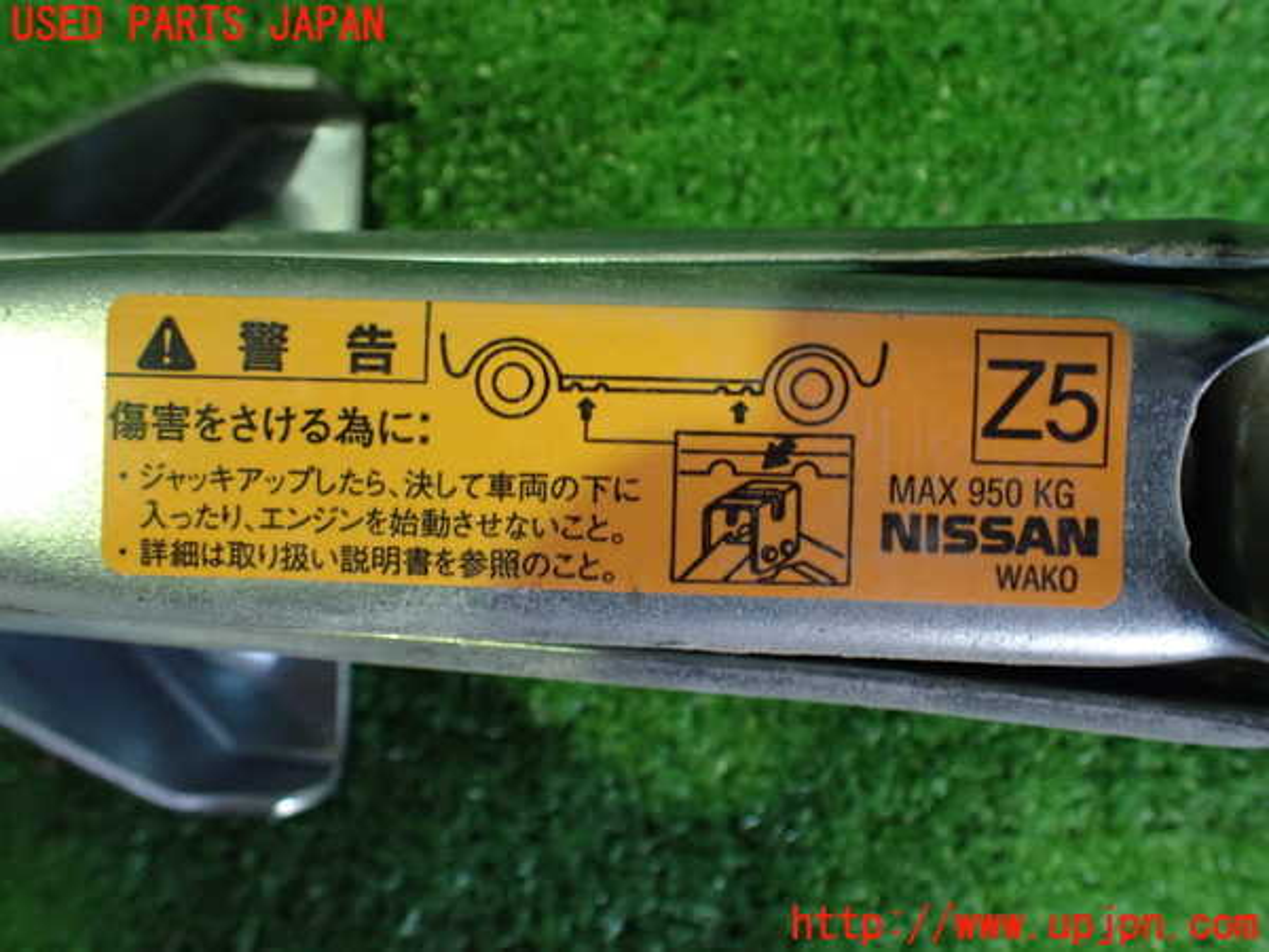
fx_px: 1100
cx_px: 634
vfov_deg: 46.8
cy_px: 476
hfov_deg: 60.0
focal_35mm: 30
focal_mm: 5.4
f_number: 2.3
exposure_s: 1/50
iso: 800
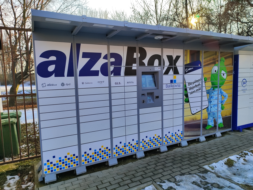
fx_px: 175
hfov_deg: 71.6
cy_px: 95
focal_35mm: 24
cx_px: 126
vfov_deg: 56.8
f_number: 1.89
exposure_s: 1/442
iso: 50
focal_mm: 5.89
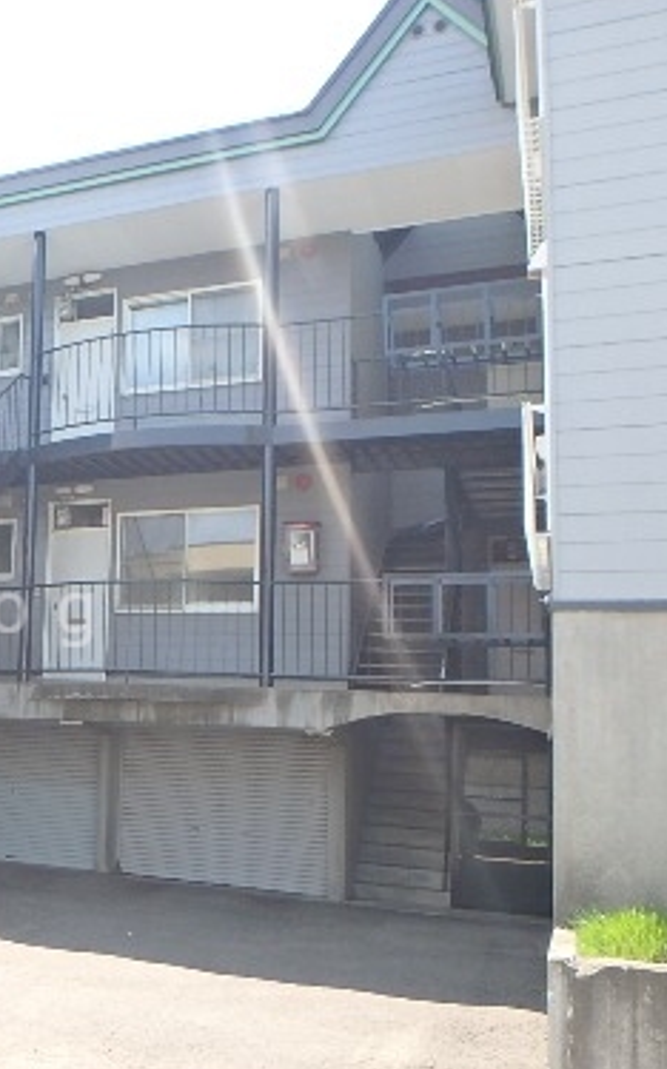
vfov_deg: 51.4
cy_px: 613
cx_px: -86
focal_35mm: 38
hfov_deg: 29.8
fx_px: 1106
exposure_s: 1/250
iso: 125
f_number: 3.5
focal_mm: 3.7
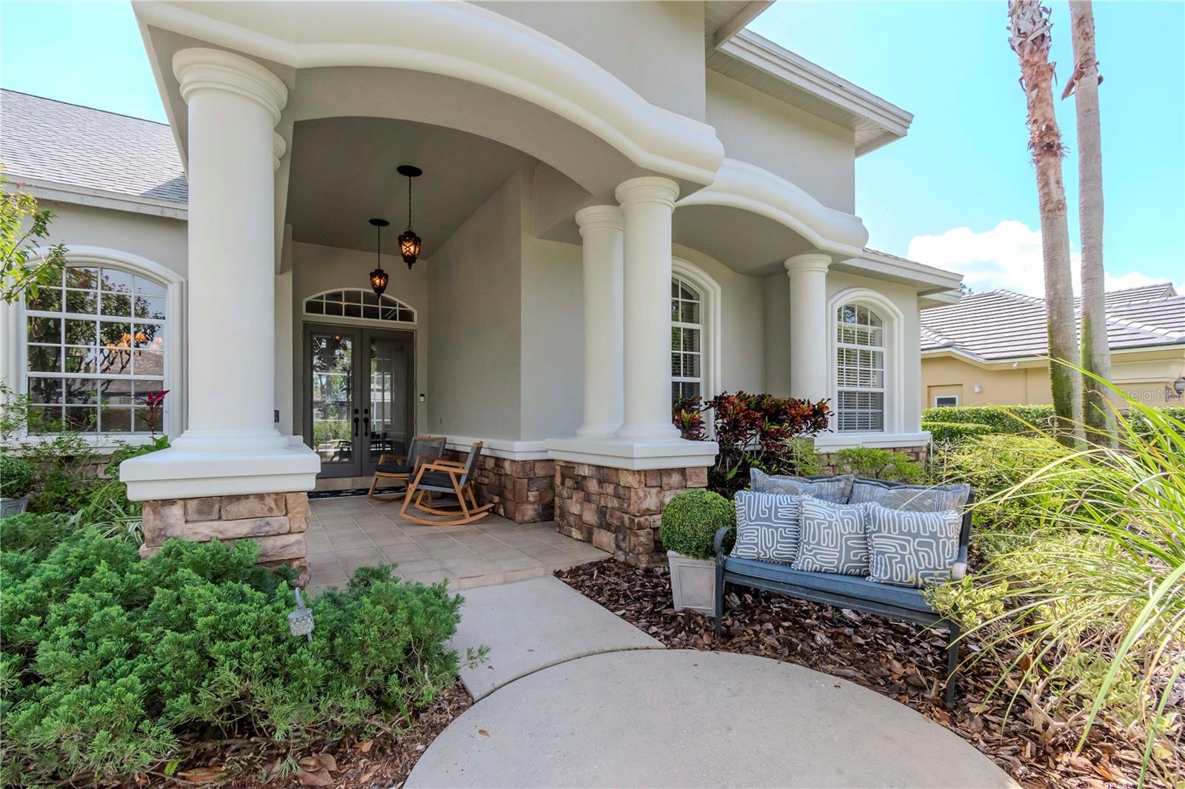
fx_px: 494
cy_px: 394
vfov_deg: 77.3
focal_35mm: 15
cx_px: 592
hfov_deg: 100.4
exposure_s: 1/500
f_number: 7.1
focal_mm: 10
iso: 500
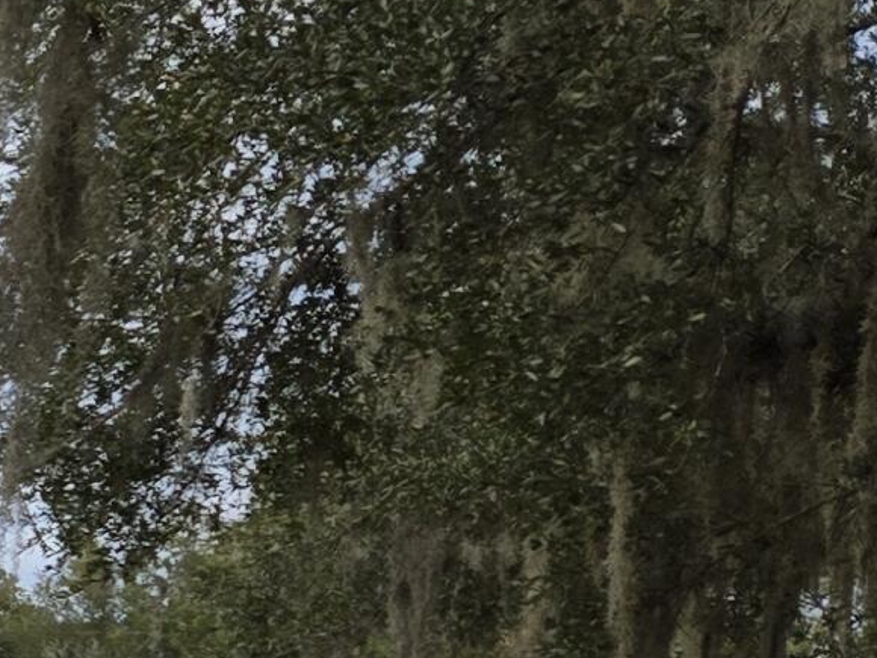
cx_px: -1146
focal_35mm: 119
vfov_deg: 12.2
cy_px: 764
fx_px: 3015
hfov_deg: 13.0
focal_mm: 5.4
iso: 25
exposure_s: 1/427
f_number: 1.8
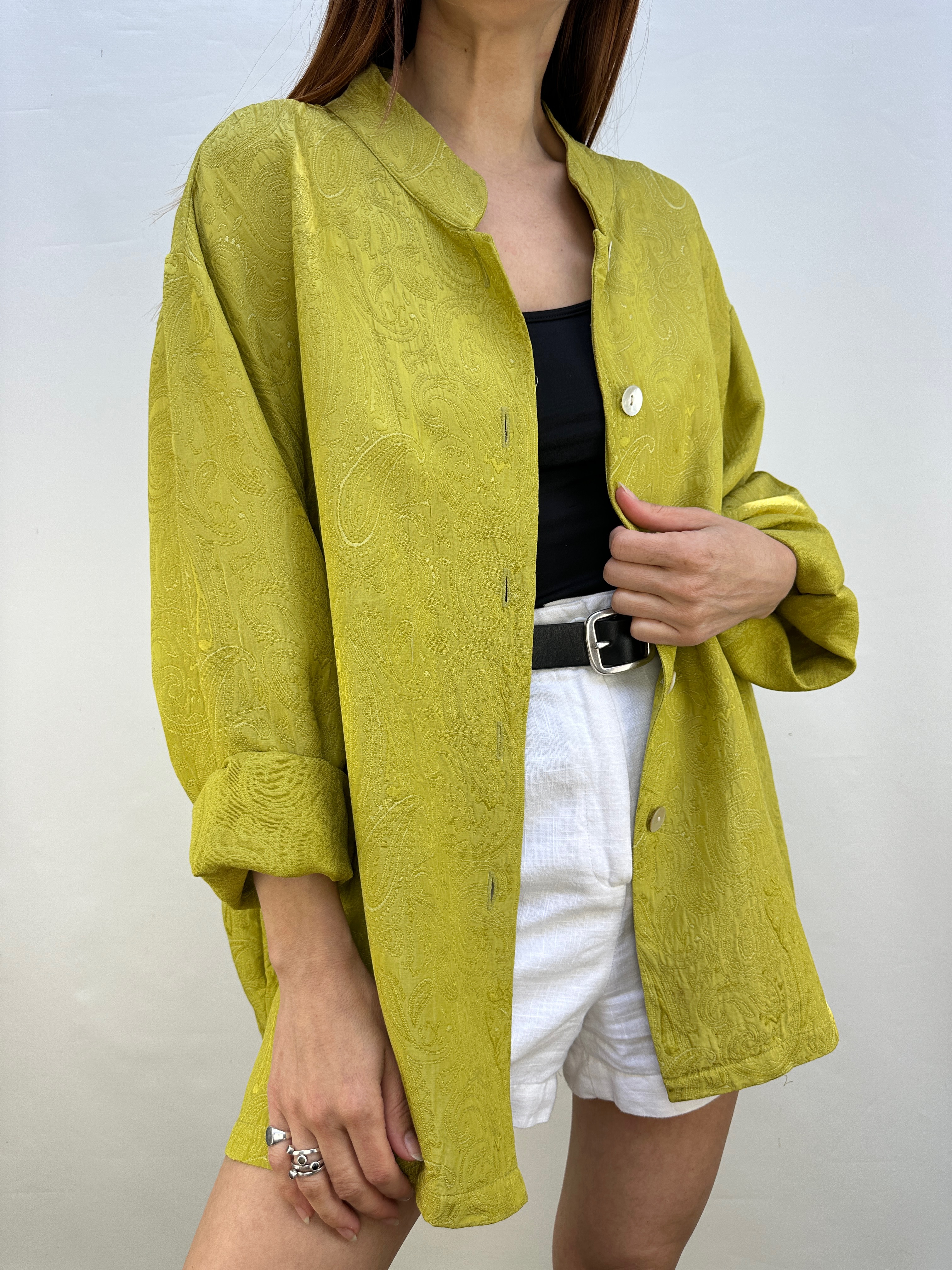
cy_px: 635
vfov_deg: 71.6
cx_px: 476
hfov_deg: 56.8
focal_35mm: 24
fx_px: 880
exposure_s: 1/458
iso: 80
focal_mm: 6.86
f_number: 1.78
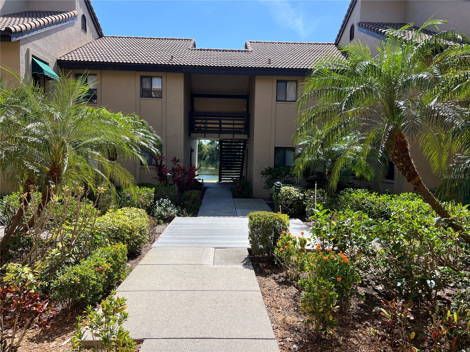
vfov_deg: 53.1
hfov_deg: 67.3
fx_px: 353
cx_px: 235
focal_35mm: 26
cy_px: 176
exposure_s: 1/2404
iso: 50
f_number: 1.5
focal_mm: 5.7
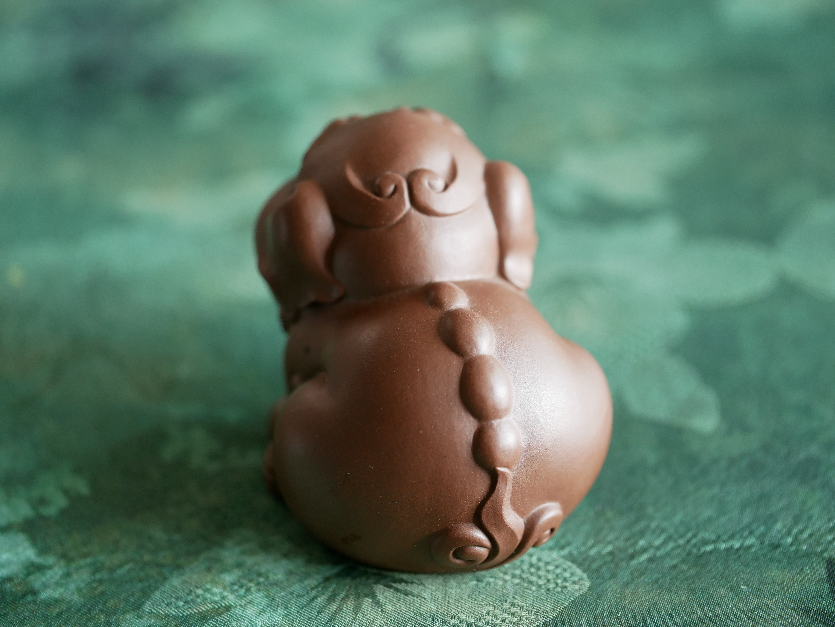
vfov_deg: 16.4
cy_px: 314
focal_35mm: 90
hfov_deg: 21.8
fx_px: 2172
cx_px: 418
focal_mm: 45
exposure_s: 1/100
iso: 400
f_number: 2.8
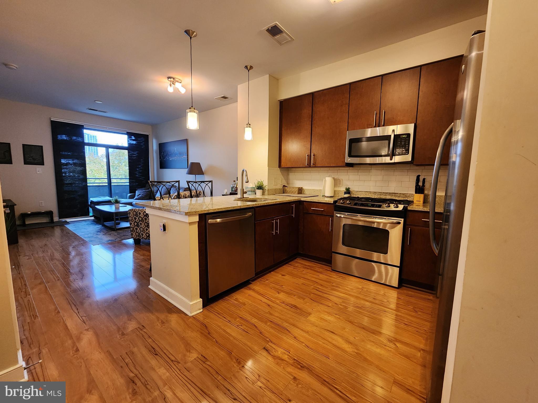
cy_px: 202
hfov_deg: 106.2
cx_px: 269
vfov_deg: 89.9
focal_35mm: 13
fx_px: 202
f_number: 2.2
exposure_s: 1/40
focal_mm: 2.2
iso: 320
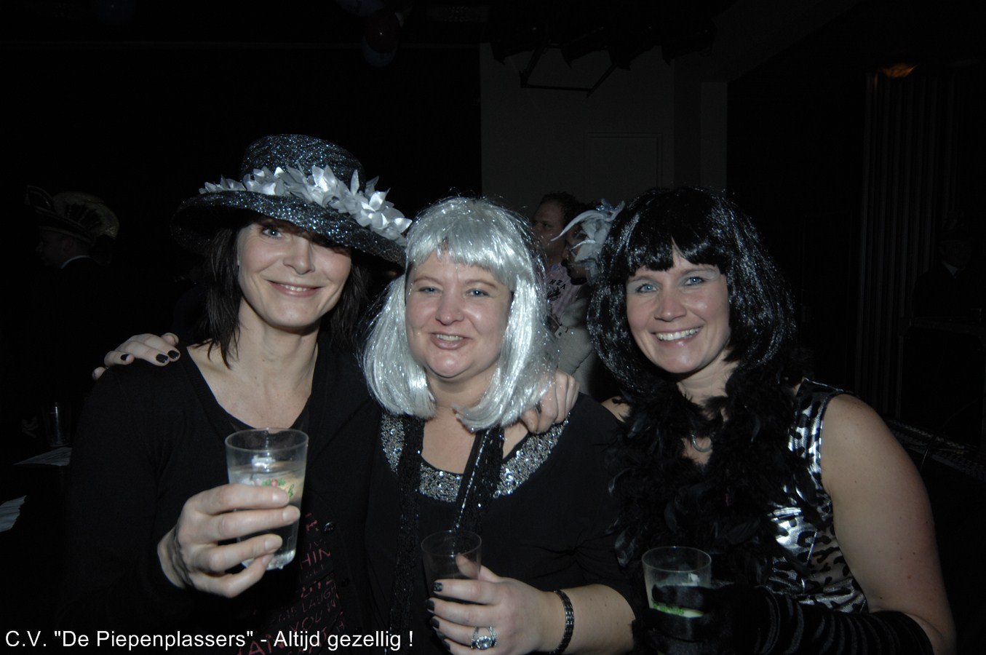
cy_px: 328
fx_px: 698
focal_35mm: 26
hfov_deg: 70.5
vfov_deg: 50.3
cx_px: 493
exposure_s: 1/125
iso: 250
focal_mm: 17
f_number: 5
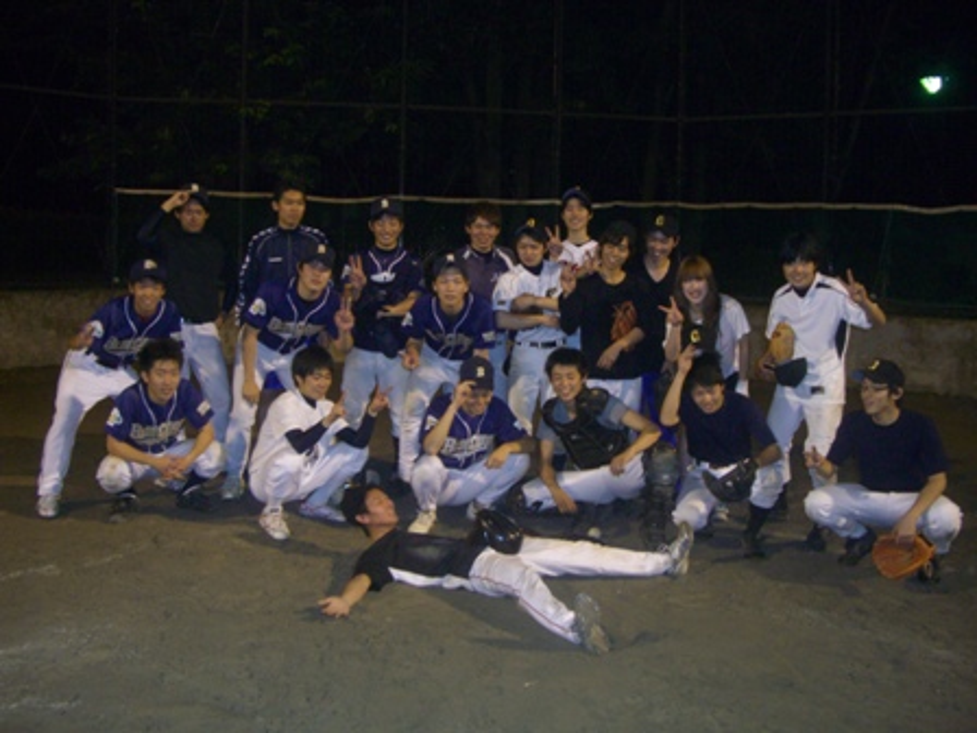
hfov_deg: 49.0
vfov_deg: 37.7
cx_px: 488
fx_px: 1073
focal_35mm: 38
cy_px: 366
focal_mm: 7.9
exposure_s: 1/60
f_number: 2.8
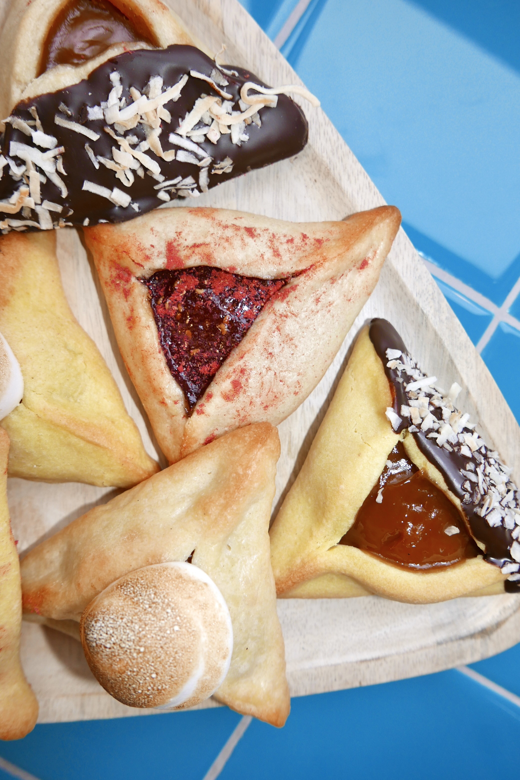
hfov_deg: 53.1
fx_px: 520
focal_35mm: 24
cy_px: 390
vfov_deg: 73.7
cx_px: 260
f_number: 3.2
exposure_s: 1/50
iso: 200
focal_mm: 10.9
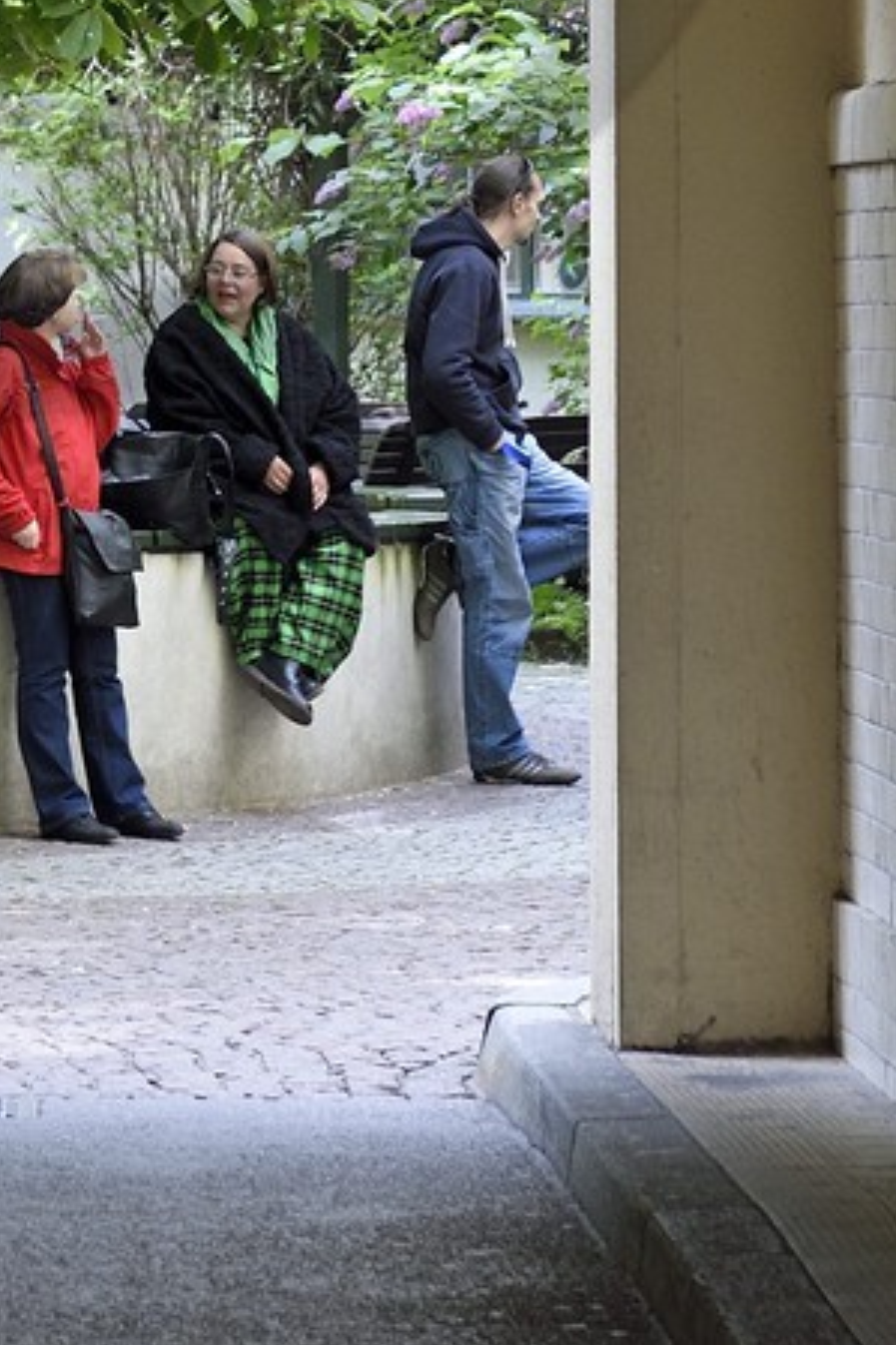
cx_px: -84
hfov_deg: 5.8
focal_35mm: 235
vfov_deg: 8.6
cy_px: -509
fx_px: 8779
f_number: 5.6
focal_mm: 66
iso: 400
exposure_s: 1/160
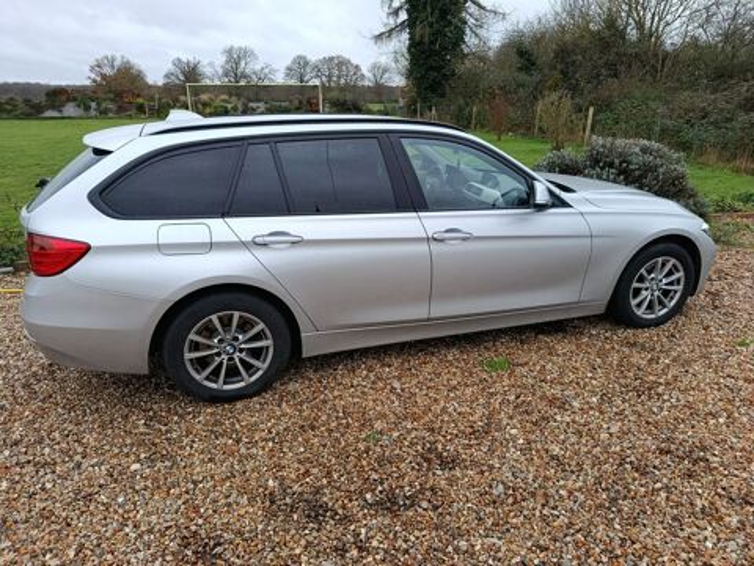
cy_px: 283
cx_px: 377
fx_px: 523
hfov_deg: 71.6
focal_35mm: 24
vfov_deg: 56.8
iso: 108
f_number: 1.7
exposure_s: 1/100
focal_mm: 5.24
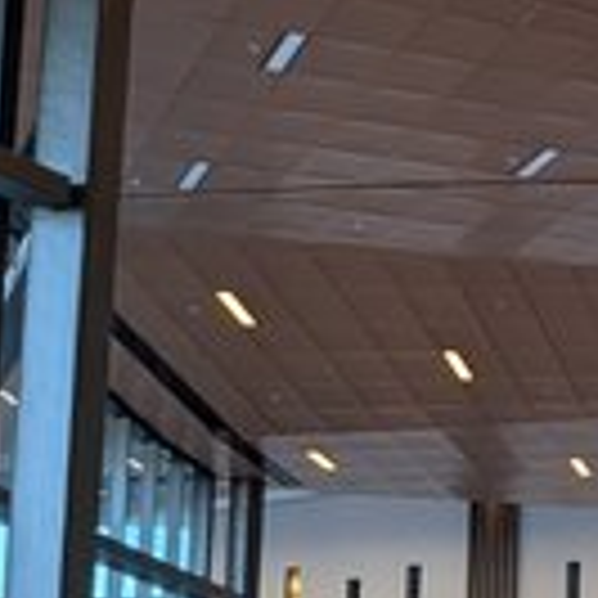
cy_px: 625
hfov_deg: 12.1
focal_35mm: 115
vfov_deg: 14.9
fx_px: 2248
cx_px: 1434
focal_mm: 4.53
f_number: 1.7
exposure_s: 1/100
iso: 112
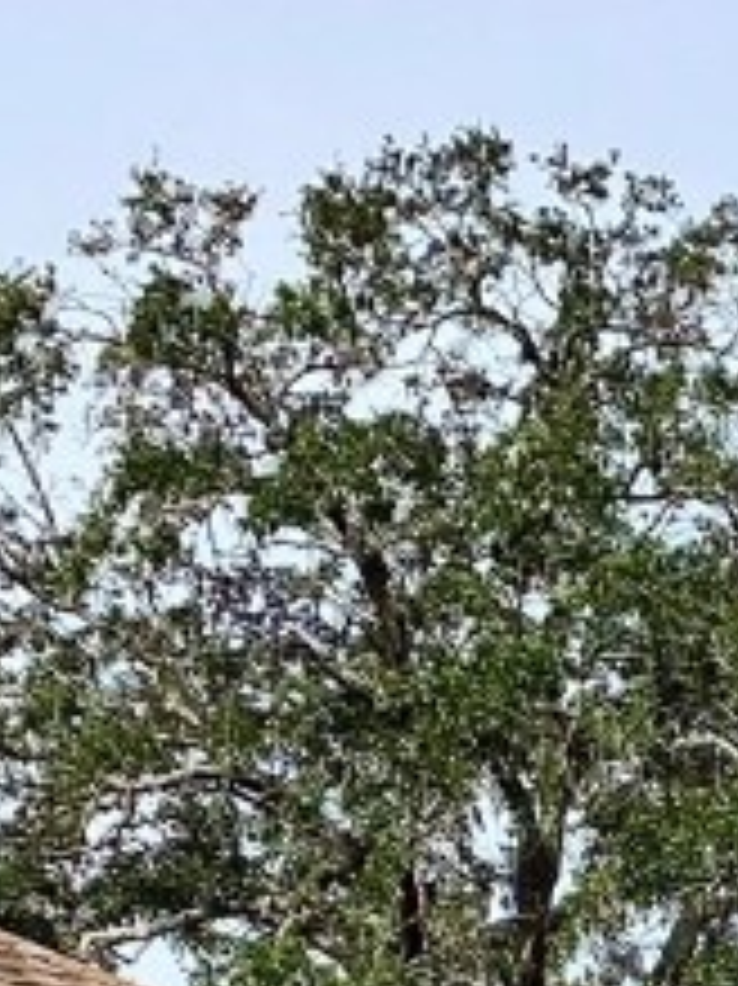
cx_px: 1076
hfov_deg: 9.9
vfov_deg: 13.1
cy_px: 1337
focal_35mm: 145
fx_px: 4126
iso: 25
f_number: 2.4
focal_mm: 3.3
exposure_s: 1/1942
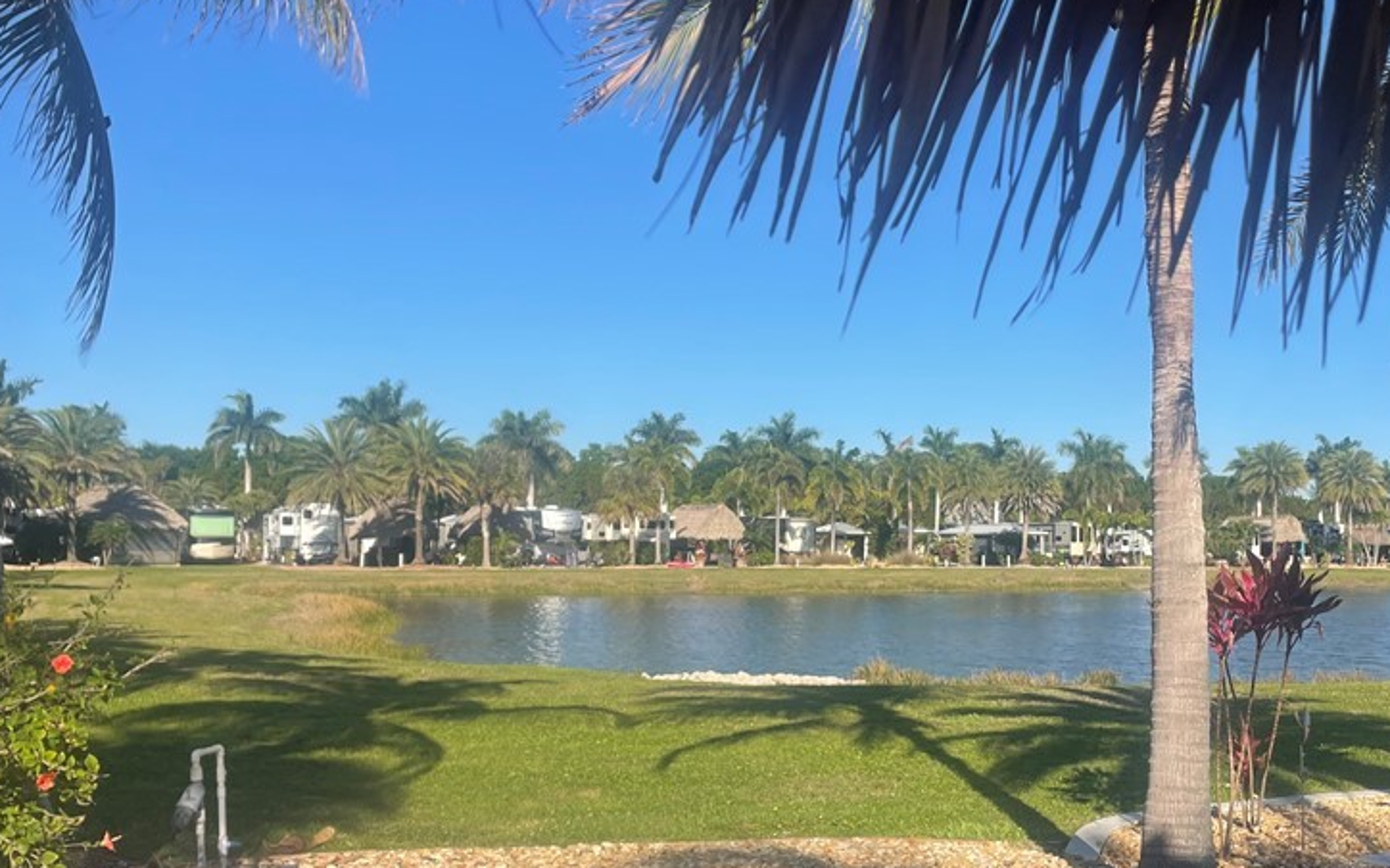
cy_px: 511
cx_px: 895
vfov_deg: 32.7
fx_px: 1477
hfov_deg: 49.7
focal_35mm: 39
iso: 32
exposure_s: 1/3509
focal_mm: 4.2
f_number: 1.6
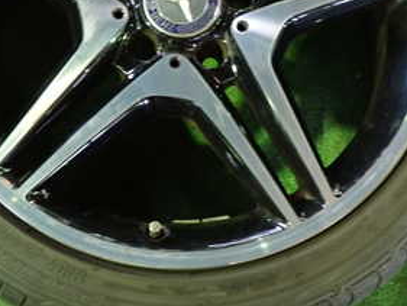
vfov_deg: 22.5
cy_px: 42
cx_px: 197
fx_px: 753
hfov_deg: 30.3
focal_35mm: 64
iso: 800
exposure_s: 1/20
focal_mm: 5.4
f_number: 2.3
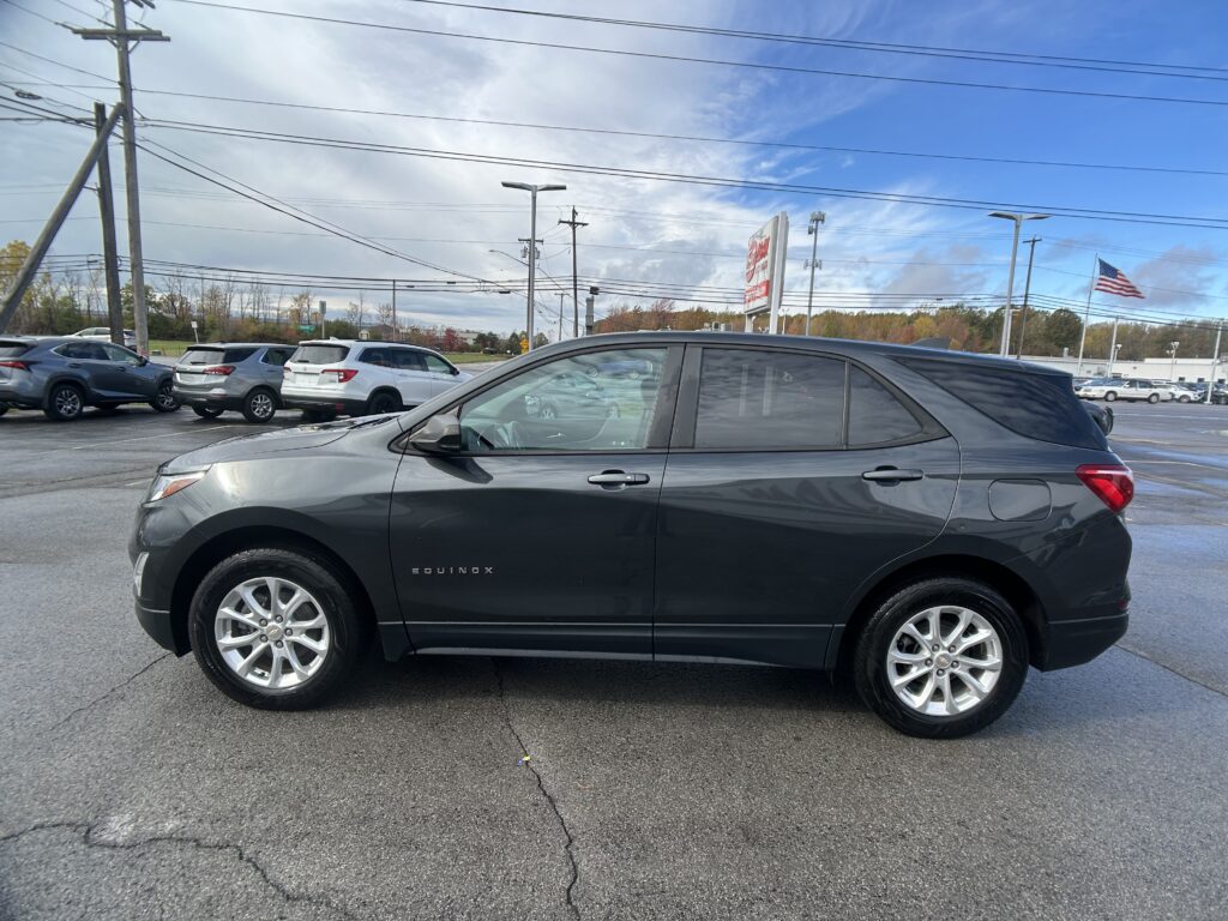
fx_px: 922
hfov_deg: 67.3
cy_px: 460
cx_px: 614
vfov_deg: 53.1
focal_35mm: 26
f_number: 1.5
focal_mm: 5.7
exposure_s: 1/2404
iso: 50
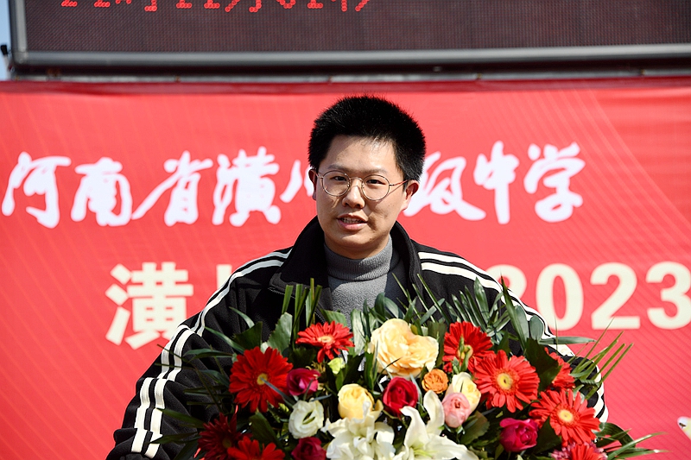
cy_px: 230
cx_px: 346
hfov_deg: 14.2
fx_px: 2782
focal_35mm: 145
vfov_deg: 9.5
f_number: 7.1
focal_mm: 145
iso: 64
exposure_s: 1/160
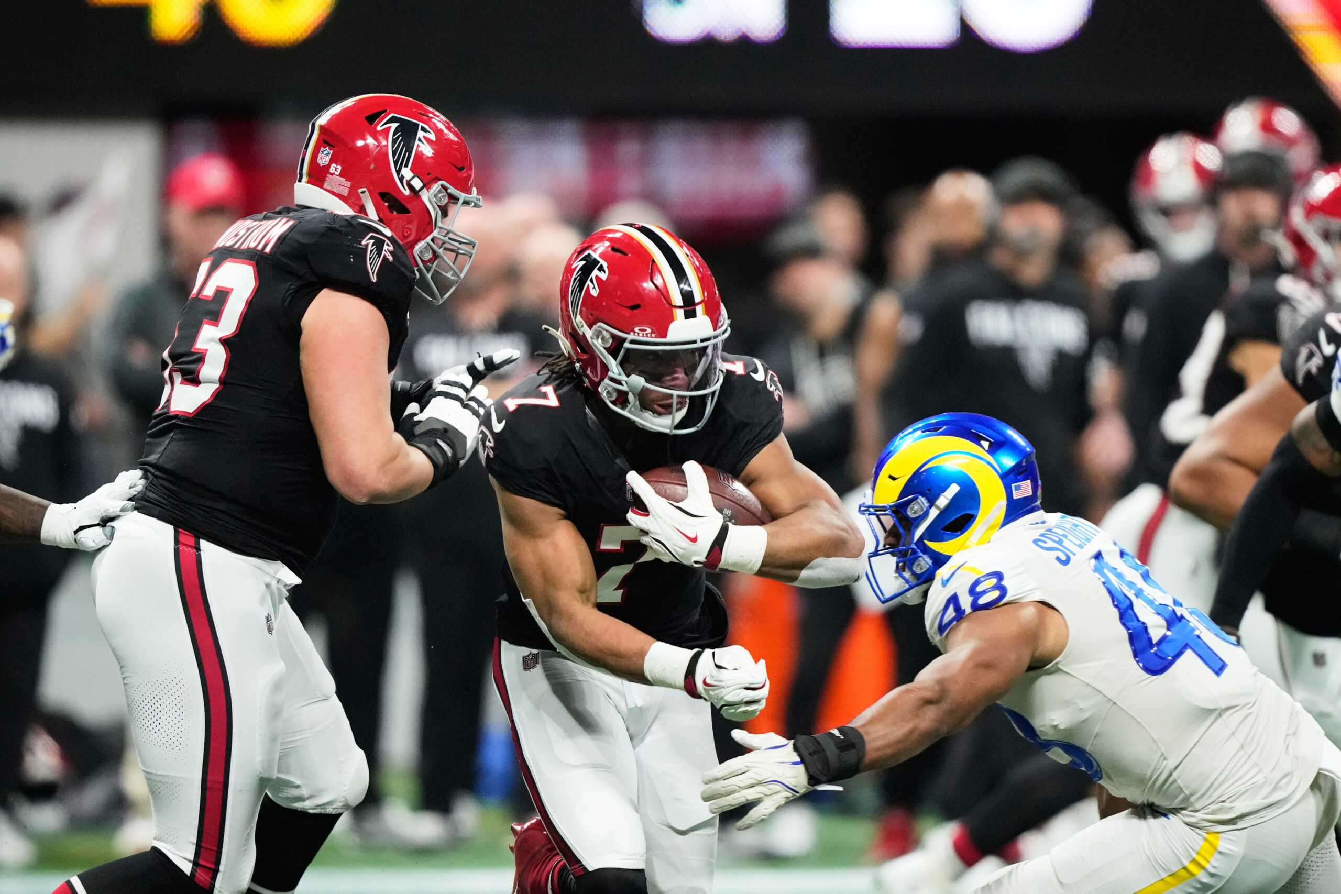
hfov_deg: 3.4
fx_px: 22350
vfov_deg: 2.3
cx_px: 670
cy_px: 447
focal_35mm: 600
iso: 3200
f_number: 2.8
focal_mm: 400
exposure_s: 1/2500
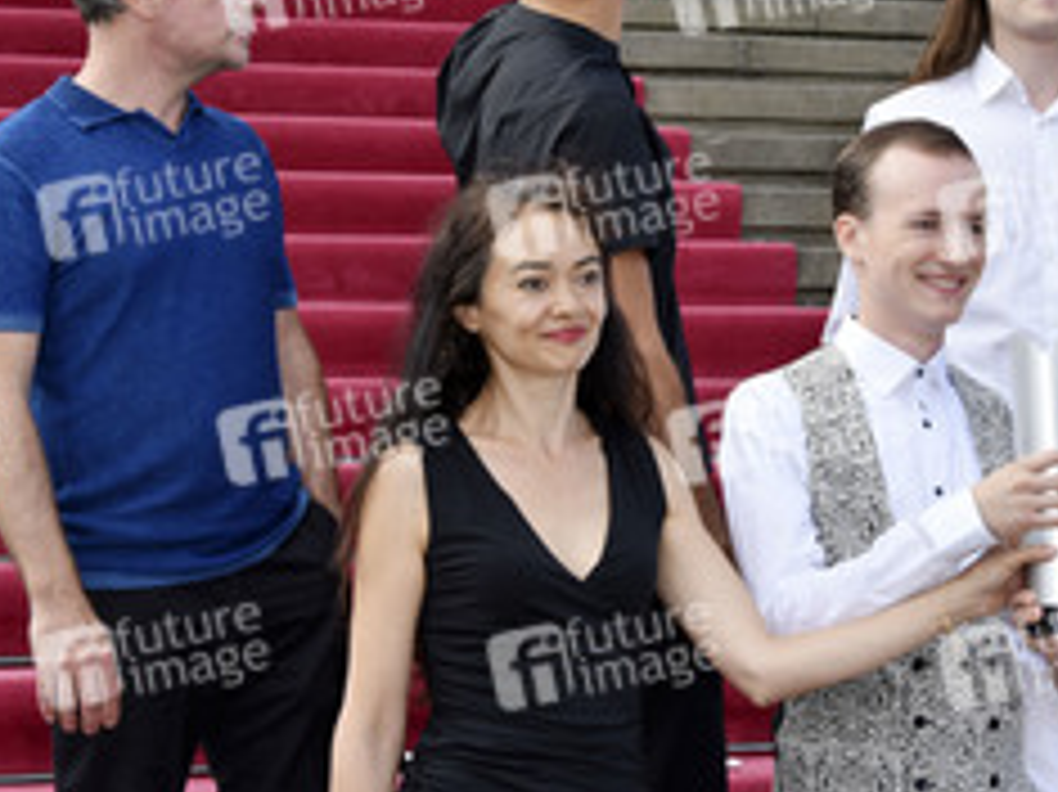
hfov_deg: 18.4
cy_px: 320
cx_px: 664
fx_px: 3269
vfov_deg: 13.8
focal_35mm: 107
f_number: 10
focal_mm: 58
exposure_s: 1/100
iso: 200
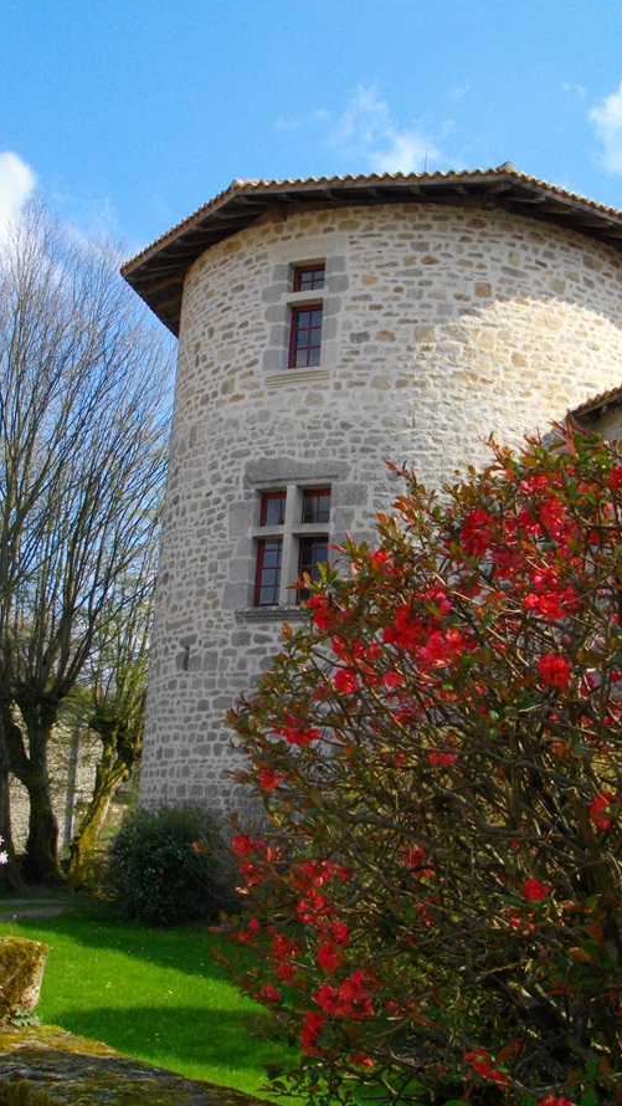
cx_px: 257
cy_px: 552
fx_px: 1377
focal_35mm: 47
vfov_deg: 43.7
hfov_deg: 25.4
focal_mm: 5.7
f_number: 5.5
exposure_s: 1/320
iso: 100
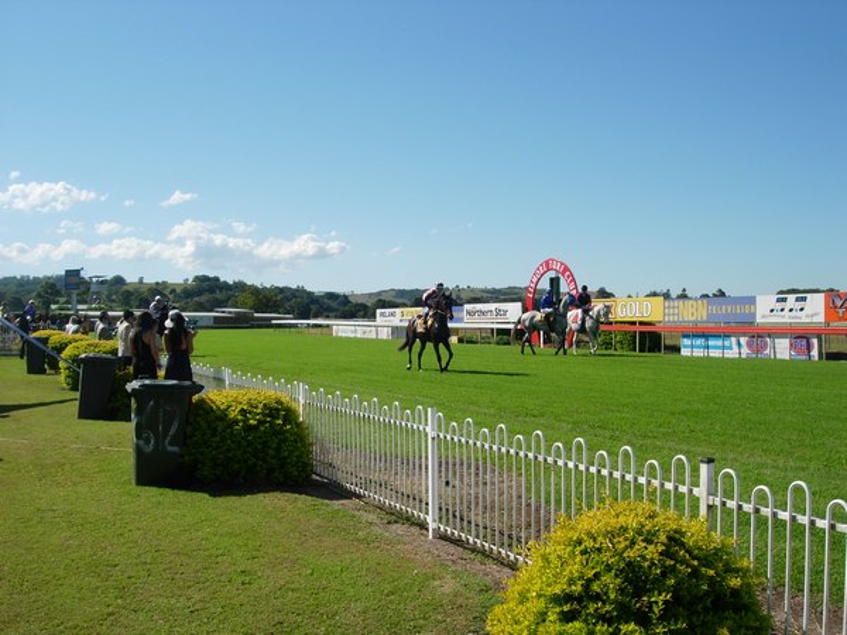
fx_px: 930
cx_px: 424
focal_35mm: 38
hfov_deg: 49.0
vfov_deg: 37.7
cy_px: 318
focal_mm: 7.8
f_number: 4.8
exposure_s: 1/912
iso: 79
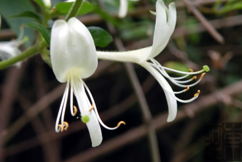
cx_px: 121
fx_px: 538
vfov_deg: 17.1
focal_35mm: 80
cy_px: 70
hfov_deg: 25.4
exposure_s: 1/64.1
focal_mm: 13.4
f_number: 4
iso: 152
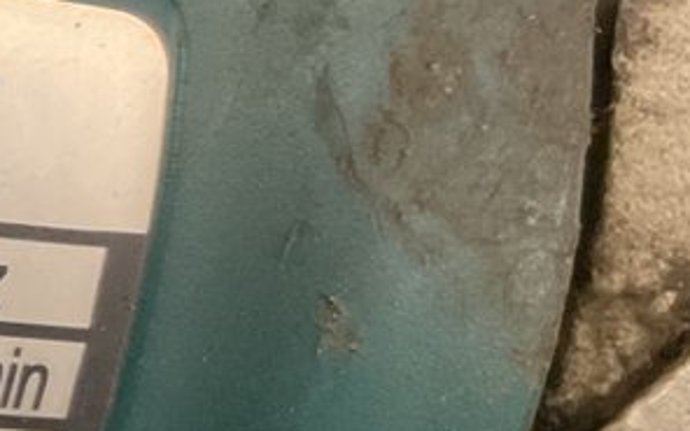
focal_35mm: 157
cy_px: 479
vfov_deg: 8.3
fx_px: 2952
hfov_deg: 12.7
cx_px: -309
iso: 400
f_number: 1.8
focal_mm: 3
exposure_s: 1/30
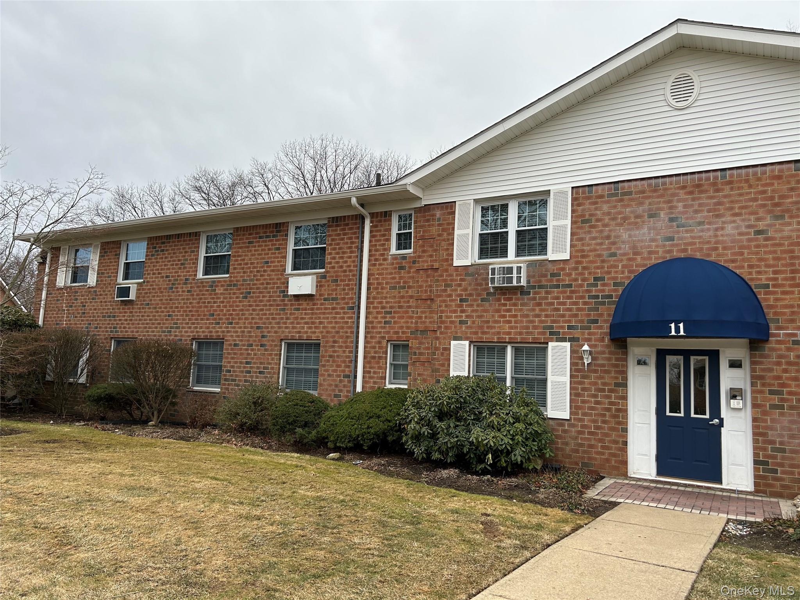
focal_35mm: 26
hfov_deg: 67.3
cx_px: 400
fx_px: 601
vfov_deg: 53.1
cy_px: 300
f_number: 1.5
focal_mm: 5.7
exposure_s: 1/666
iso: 50
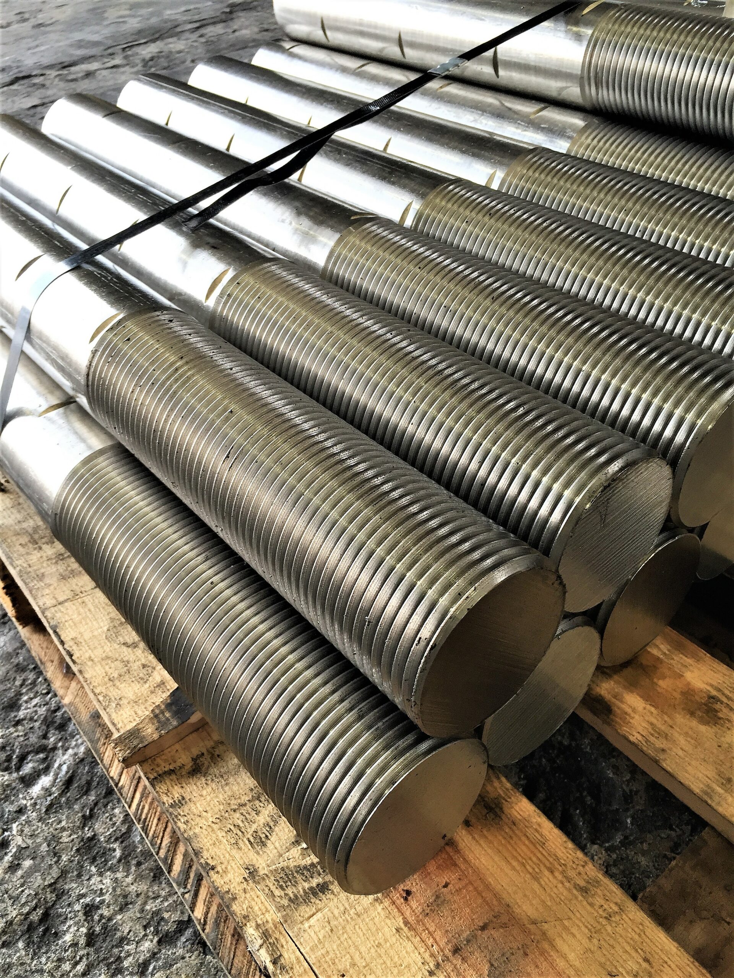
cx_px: 367
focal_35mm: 29
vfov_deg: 61.7
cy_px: 489
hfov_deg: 48.2
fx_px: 820
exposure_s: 1/120
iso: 50
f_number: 2.2
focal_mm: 4.15
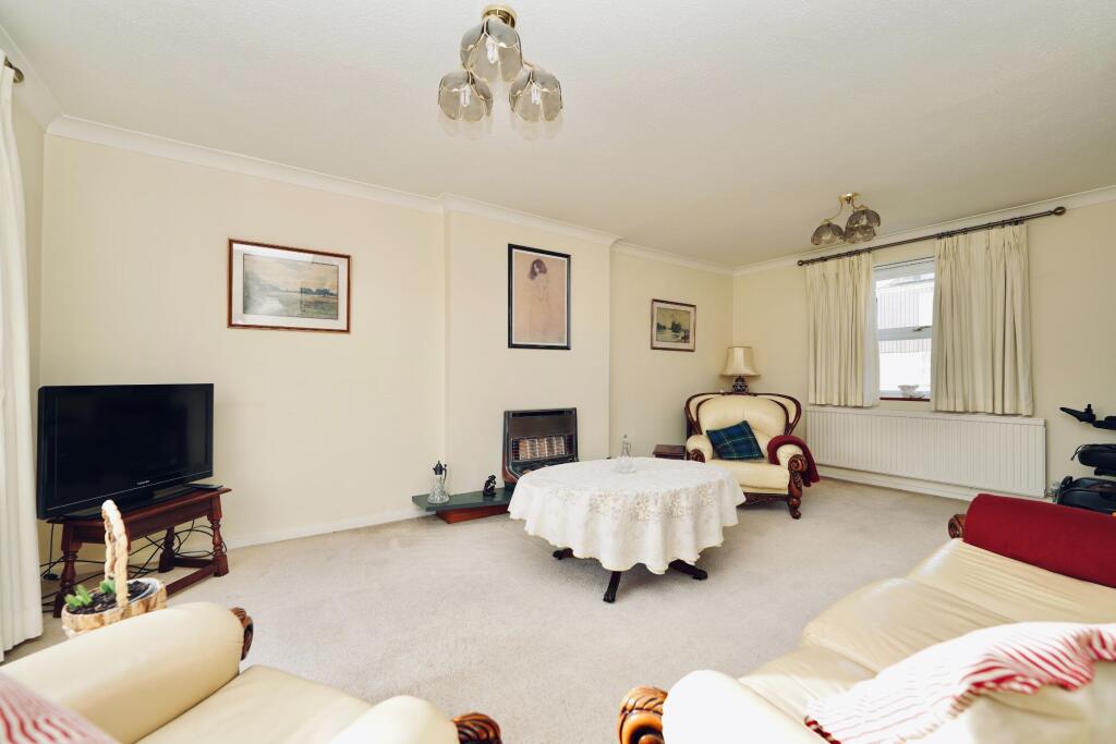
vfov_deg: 81.2
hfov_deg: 104.2
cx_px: 558
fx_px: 434
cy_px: 372
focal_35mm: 14
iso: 200
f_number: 4
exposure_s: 1/160
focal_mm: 14
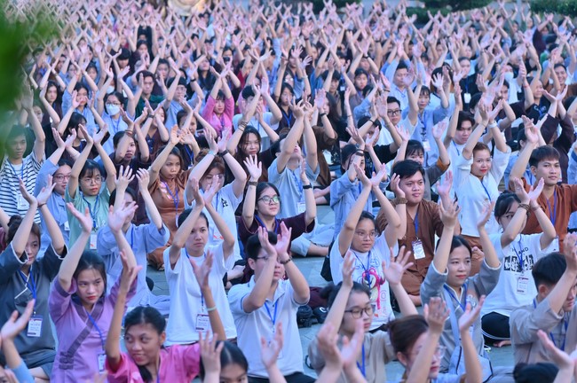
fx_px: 1921
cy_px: 192
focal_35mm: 120
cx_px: 288
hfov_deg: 17.1
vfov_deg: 11.4
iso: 640
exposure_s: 1/80
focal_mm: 120
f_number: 5
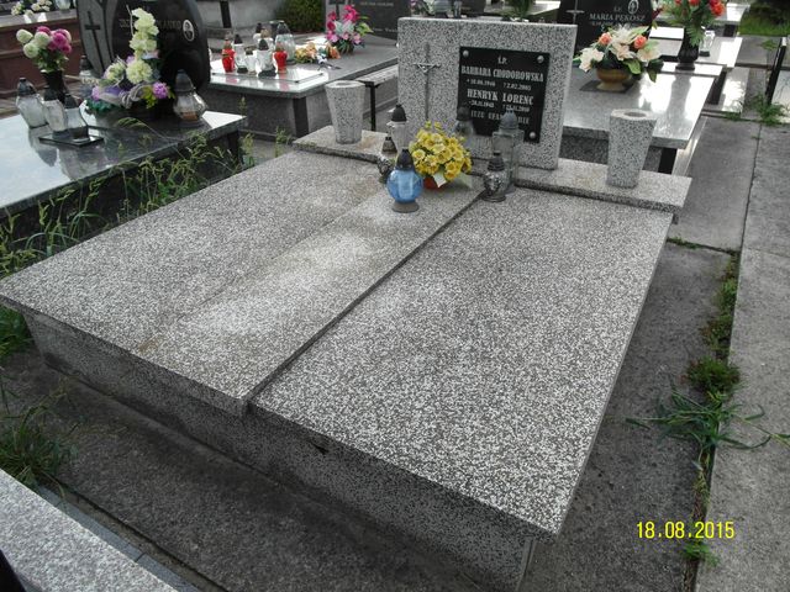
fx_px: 548
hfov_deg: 71.6
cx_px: 395
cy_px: 296
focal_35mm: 24
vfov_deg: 56.8
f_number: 3.4
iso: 80
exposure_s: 1/125
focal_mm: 5.2
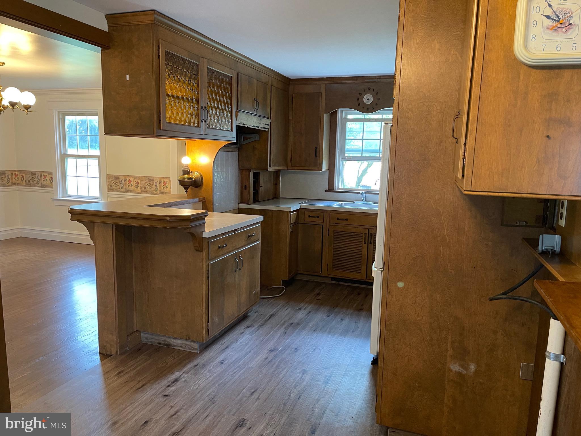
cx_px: 290
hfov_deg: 67.3
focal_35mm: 26
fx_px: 436
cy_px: 218
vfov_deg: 53.1
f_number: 1.6
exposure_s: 1/60
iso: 250
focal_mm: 5.1
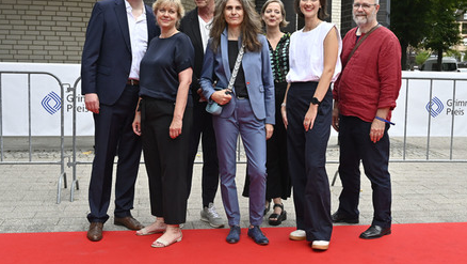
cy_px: 106
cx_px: 236
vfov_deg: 28.3
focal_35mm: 42
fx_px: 520
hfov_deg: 48.3
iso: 1250
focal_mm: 39
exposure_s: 1/500
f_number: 5.6
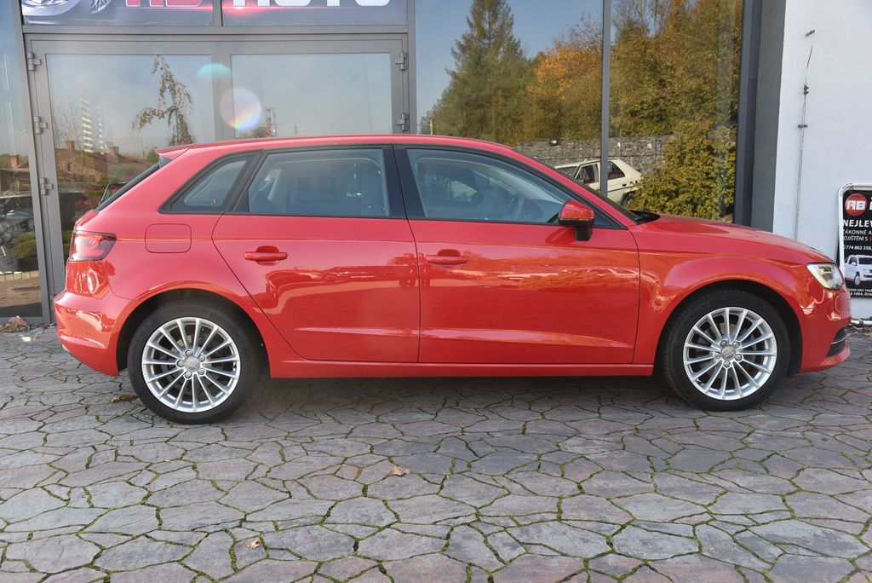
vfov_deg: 38.9
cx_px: 436
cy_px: 292
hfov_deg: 55.8
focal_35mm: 34
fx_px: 824
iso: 500
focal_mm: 34
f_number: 6.3
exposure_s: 1/160
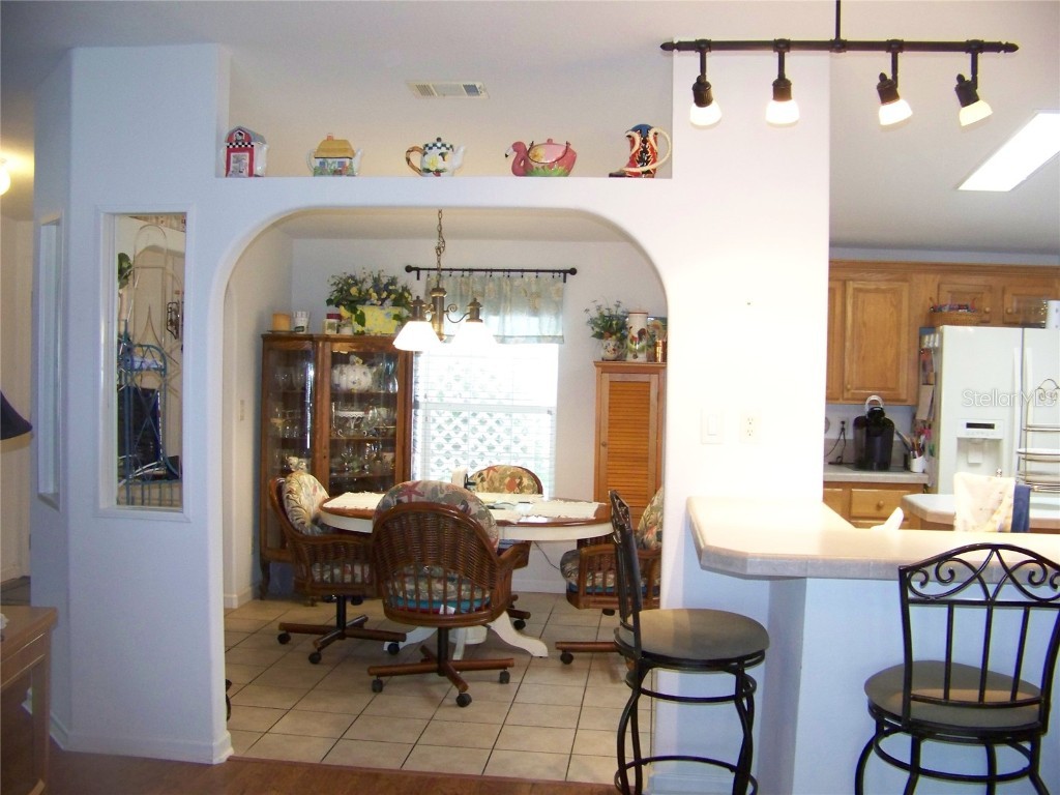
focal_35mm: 36
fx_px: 1102
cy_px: 398
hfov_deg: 51.4
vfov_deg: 39.7
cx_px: 530
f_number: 2.8
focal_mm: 5.85
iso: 250
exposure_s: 1/30
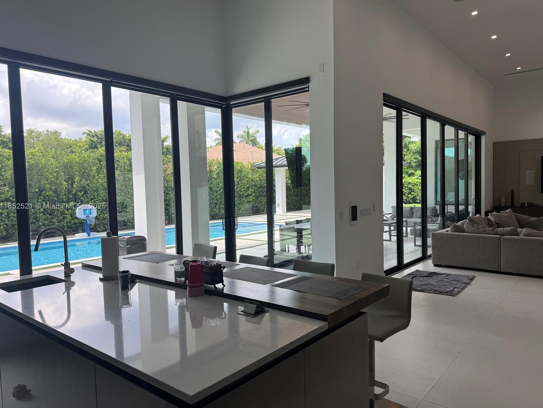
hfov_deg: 69.4
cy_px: 207
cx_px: 276
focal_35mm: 25
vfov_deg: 54.9
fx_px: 392
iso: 80
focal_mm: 6.76
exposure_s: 1/559
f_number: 1.78
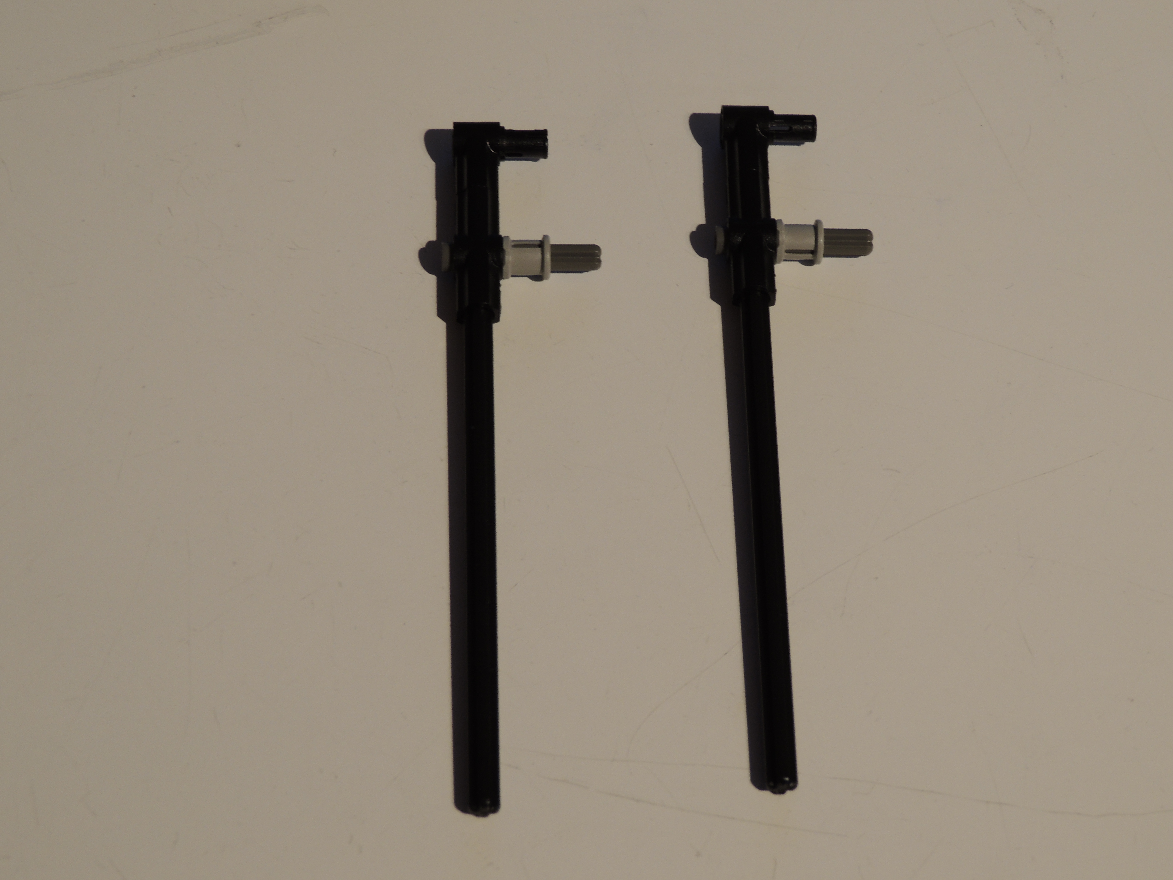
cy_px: 440
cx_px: 586
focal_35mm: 85
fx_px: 2880
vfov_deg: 17.4
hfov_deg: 23.0
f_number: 4
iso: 100
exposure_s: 1/4
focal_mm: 15.1
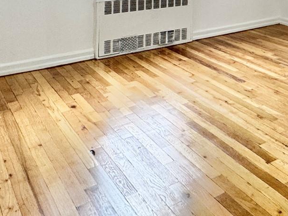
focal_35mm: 47
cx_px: 360
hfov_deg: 32.2
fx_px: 391
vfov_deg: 26.3
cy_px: -64
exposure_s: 1/60
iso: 125
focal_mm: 2.22
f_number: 2.2
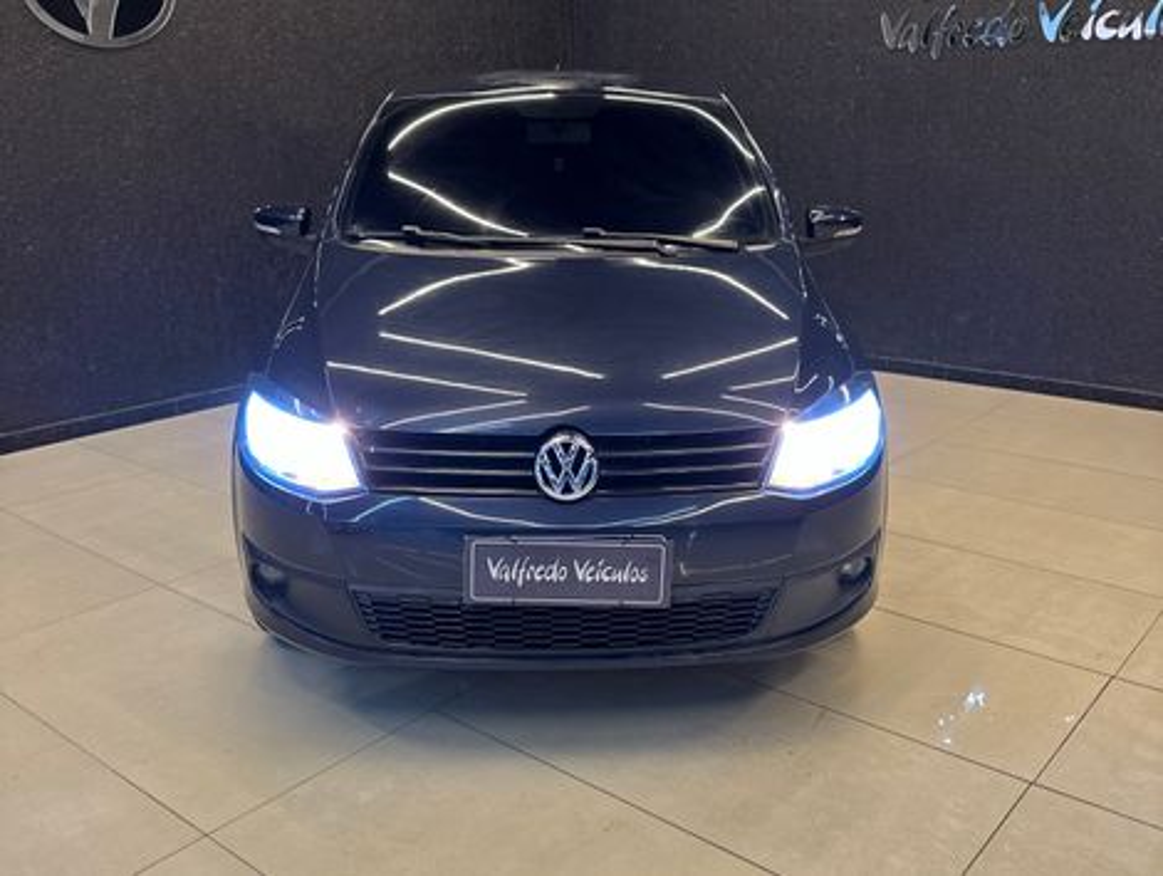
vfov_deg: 56.9
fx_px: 808
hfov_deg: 71.5
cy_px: 438
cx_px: 582
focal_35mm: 24
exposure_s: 1/60
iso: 200
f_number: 1.78
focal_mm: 6.86
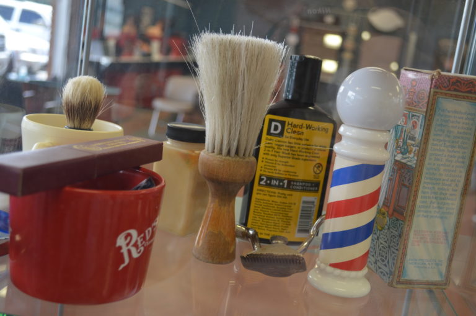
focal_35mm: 45
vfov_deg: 29.7
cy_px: 158
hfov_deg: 43.7
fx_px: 594
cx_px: 238
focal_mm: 30
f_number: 4.5
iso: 400
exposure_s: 1/80
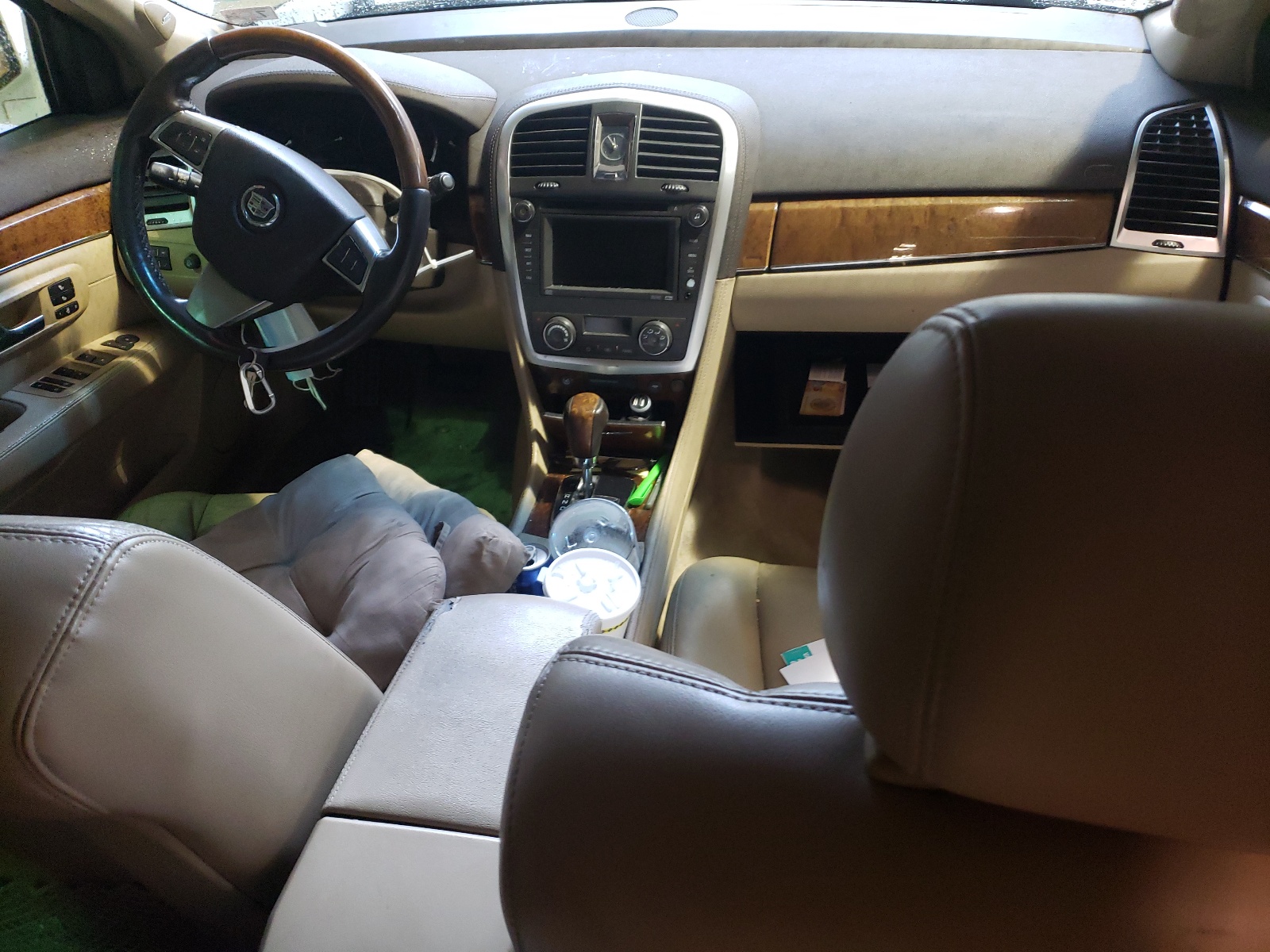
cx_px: 635
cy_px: 476
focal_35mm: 26
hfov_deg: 67.3
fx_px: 954
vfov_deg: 53.1
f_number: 1.5
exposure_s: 1/30
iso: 254
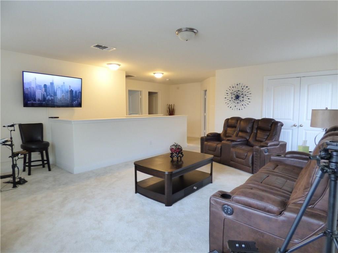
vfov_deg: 66.0
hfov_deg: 81.7
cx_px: 169
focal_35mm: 20
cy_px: 126
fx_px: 195
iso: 640
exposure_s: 1/25
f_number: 2.8
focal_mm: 3.58
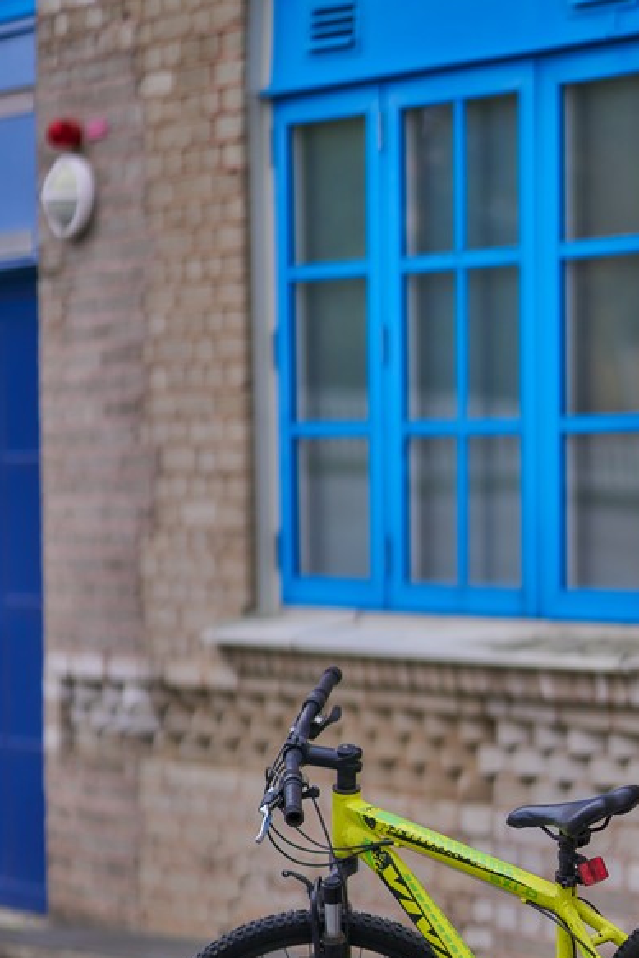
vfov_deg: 14.6
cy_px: 664
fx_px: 3725
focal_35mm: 140
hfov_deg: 9.8
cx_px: 496
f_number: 1.4
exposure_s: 1/4000
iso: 100
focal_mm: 85
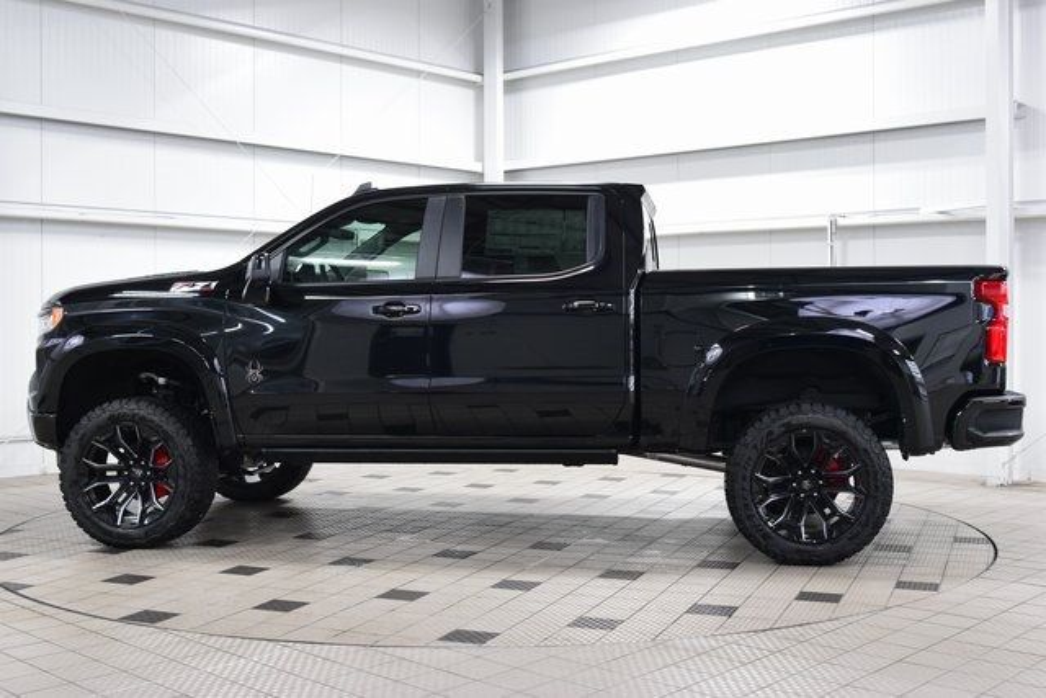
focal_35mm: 44
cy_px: 349
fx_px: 1264
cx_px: 523
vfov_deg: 30.9
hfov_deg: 45.0
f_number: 4
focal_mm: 29
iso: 1600
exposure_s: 1/60
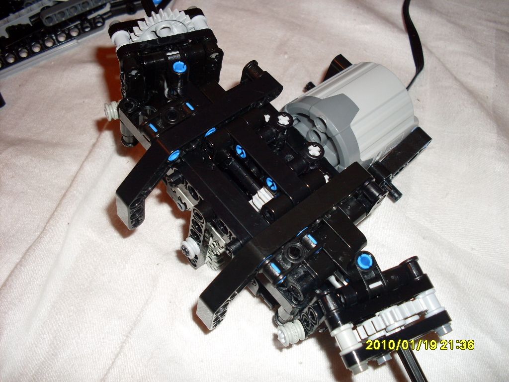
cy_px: 191
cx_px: 254
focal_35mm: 38
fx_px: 559
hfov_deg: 49.0
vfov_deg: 37.7
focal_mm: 6.3
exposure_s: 1/45
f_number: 2.8
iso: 100
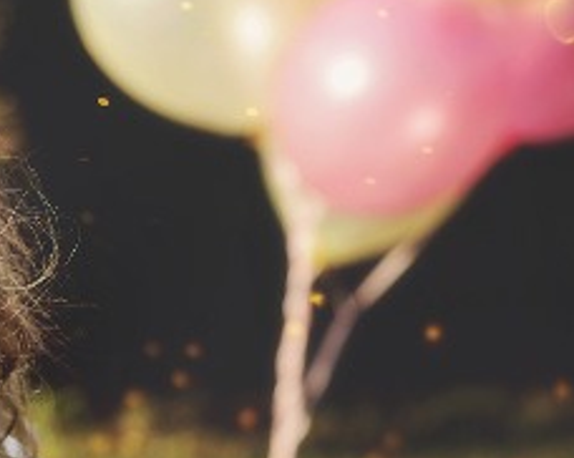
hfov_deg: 11.7
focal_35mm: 158
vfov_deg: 9.7
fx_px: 2682
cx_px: -269
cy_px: 367
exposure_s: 1/800
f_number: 3.2
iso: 100
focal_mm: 50
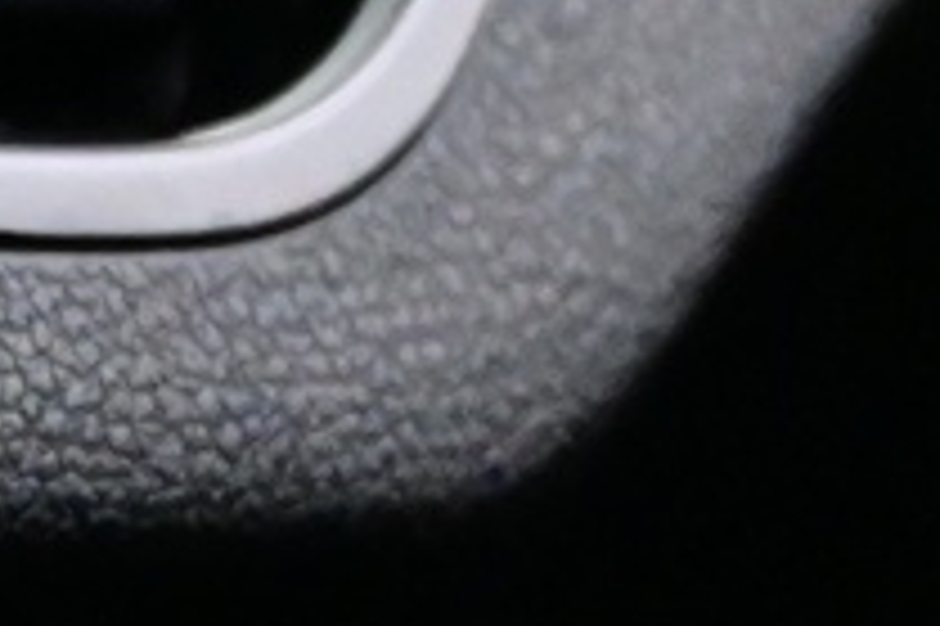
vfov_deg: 4.7
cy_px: 2009
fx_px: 7279
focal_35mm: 279
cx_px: -1727
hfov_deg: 6.8
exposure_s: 1/40
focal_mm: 24
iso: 5600
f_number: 4.2
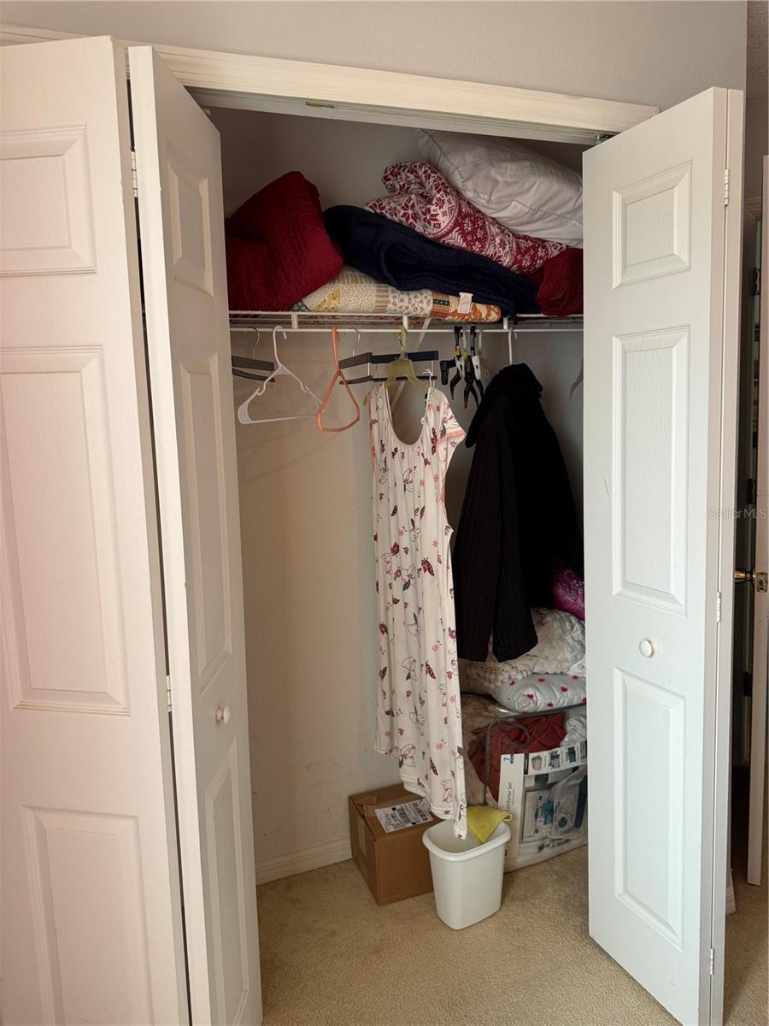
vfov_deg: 71.6
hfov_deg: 56.8
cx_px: 384
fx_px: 711
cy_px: 513
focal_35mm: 24
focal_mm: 6.76
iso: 125
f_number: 1.78
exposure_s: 1/60
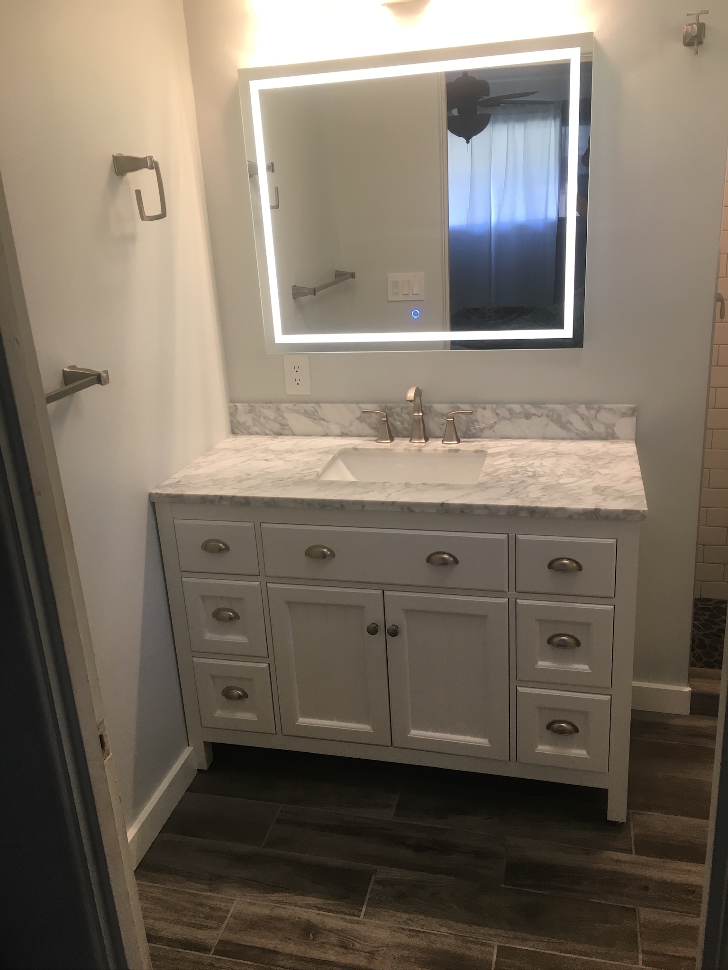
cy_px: 485
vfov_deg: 61.7
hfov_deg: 48.2
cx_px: 364
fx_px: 813
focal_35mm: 29
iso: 32
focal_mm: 4.15
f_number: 2.2
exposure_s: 1/30
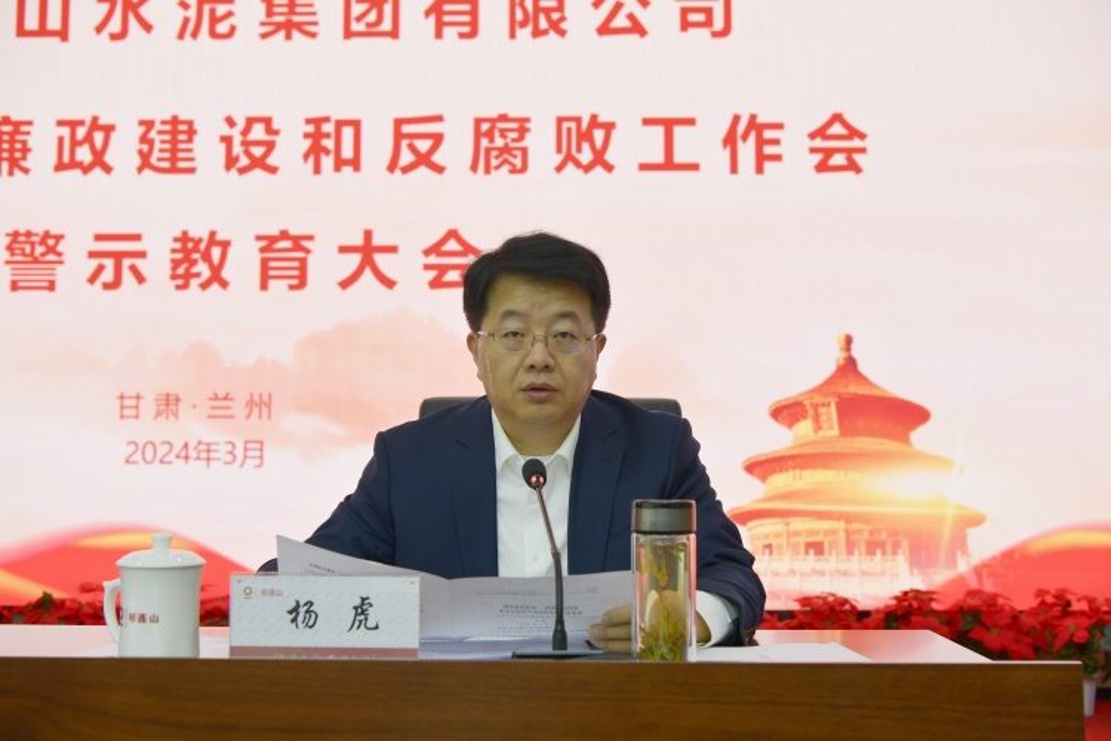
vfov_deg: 31.9
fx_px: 1296
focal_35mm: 42
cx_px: 556
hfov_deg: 46.4
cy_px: 370
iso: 800
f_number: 5.6
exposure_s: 1/125
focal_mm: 42
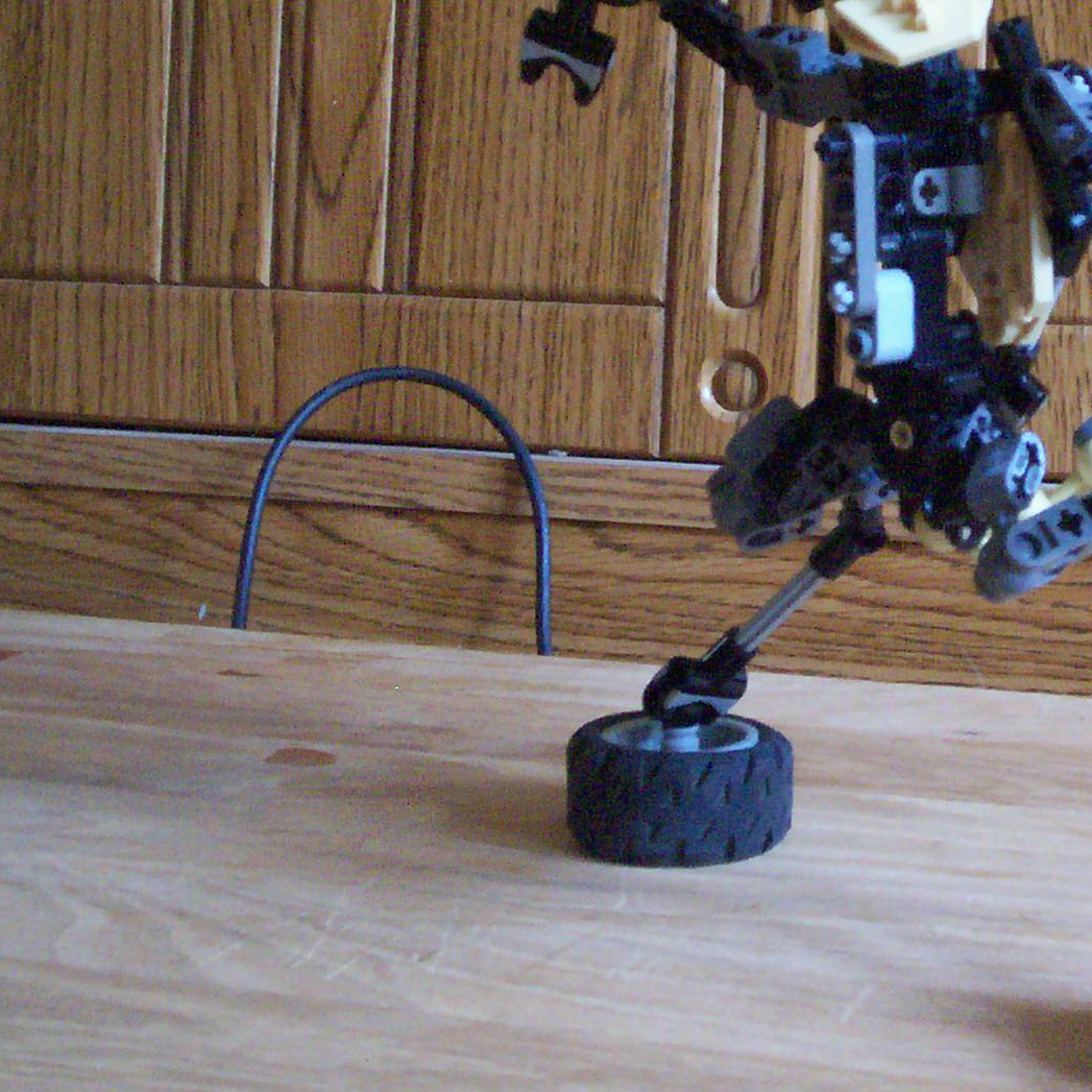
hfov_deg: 23.9
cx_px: 1004
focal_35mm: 70
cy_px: 246
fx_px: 2498
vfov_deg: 24.3
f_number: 4.5
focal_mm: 5.9
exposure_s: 1/8
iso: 392
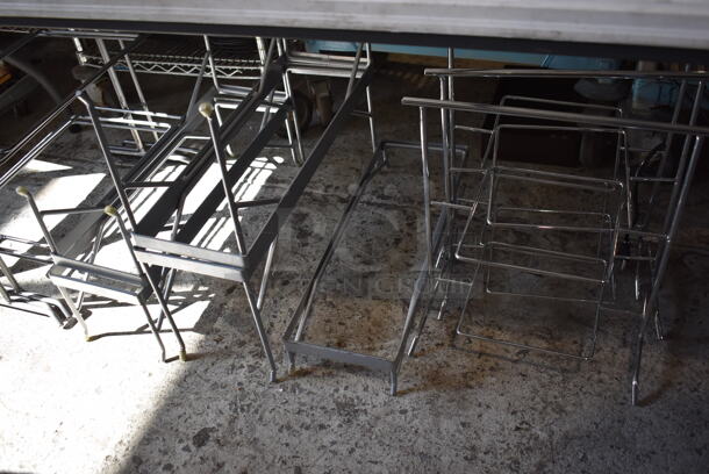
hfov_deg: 55.1
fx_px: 680
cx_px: 354
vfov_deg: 38.4
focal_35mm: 34
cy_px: 237
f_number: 3.8
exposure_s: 1/250
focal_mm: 23
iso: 560
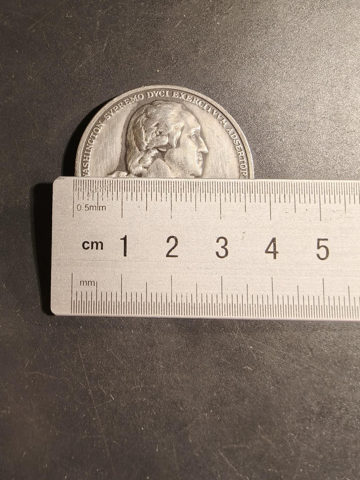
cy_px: 240
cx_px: 180
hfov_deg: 58.9
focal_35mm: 23
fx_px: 319
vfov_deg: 73.9
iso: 200
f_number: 2
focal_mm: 2.32
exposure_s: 1/100
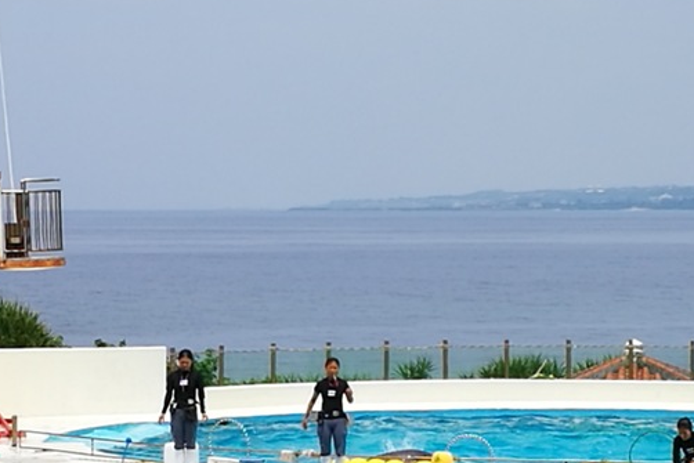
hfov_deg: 11.5
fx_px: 3452
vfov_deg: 7.7
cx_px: 311
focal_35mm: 179
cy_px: 372
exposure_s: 1/1626
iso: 50
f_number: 2.2
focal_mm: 4.5
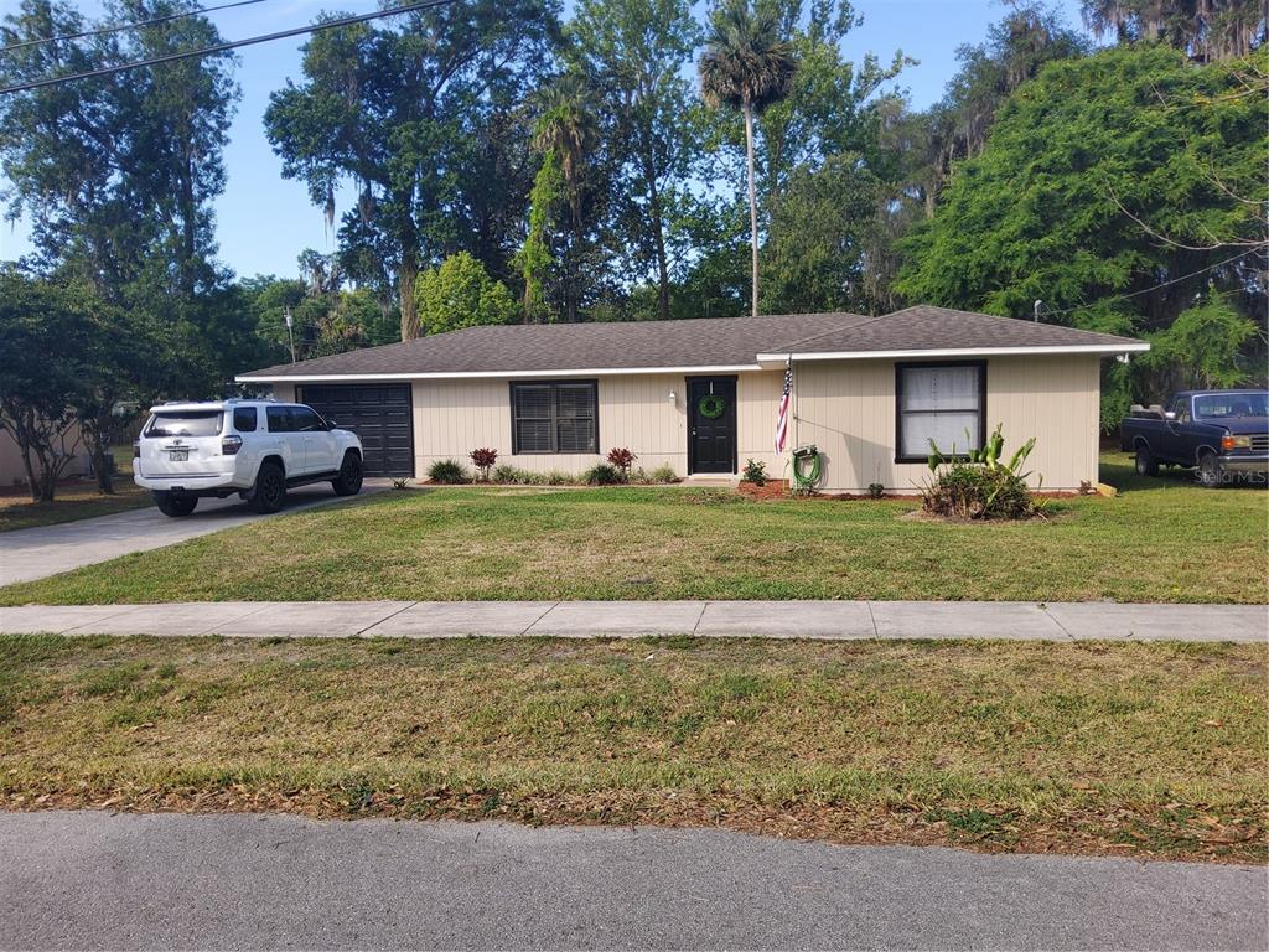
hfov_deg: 67.3
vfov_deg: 53.1
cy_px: 476
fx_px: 953
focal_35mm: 26
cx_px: 634
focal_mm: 3.08
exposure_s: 1/508
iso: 50
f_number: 2
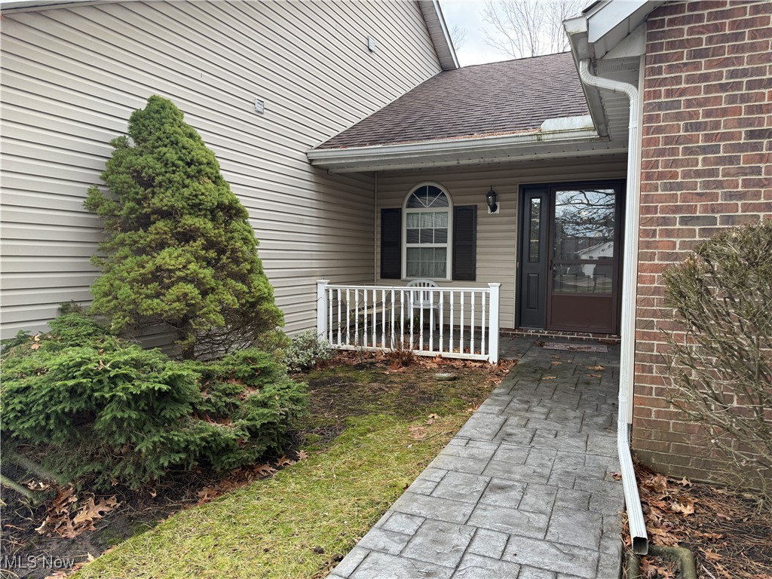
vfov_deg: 56.8
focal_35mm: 24
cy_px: 290
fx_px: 535
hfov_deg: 71.6
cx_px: 386
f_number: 1.78
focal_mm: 6.76
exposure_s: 1/138
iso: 50
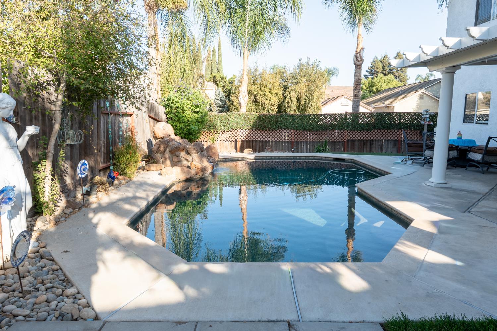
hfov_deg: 73.7
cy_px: 166
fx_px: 331
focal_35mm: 24
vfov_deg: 53.1
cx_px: 248
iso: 200
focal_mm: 16
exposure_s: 1/1000
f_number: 5.6
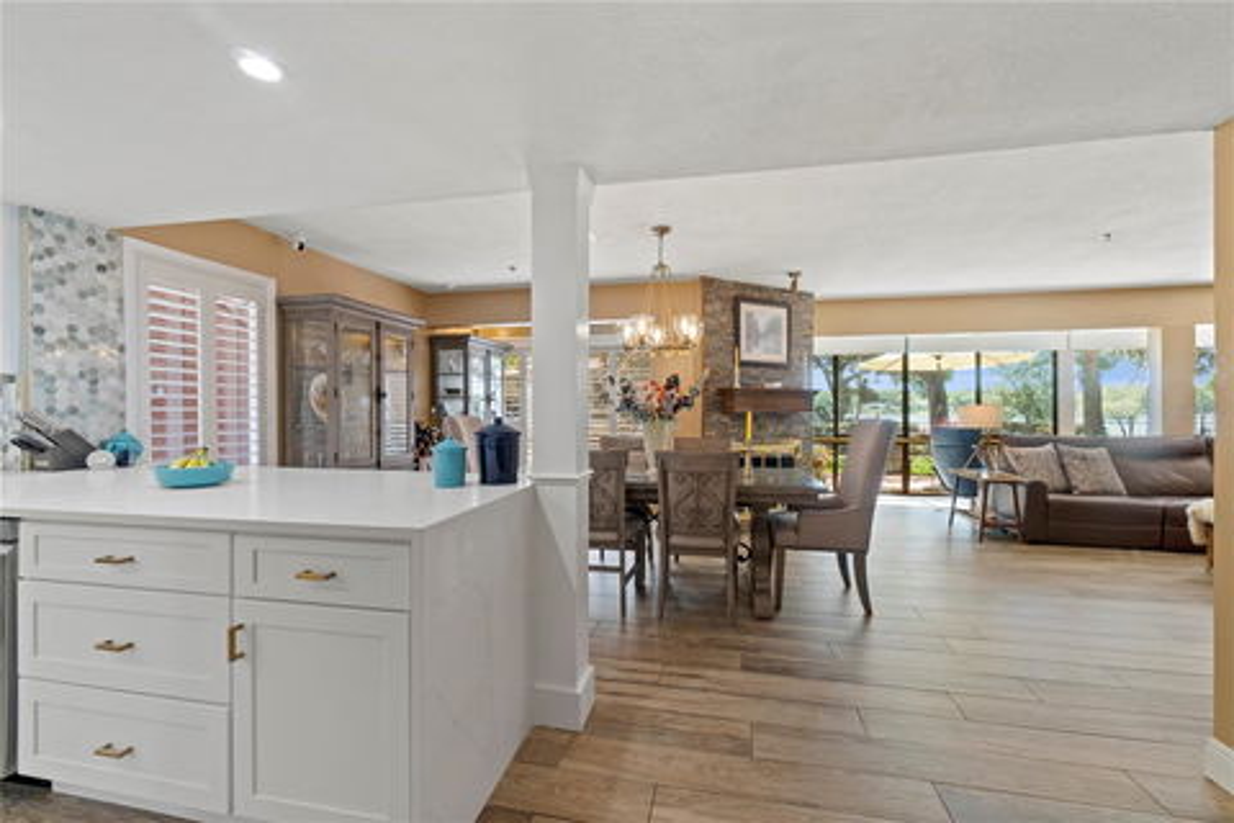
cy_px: 412
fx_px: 514
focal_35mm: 15
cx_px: 617
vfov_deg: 77.3
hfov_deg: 100.4
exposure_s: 1/3
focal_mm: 10
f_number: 9
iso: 200
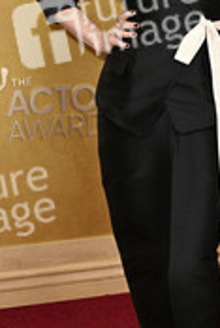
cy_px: 118
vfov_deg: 16.9
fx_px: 1107
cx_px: 164
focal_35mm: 121
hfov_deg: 11.3
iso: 2500
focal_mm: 53
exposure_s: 1/320
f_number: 5.6
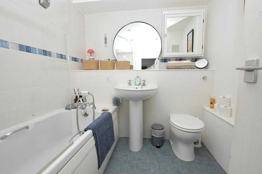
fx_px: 120
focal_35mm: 16
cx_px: 131
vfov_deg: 72.0
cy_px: 87
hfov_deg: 95.0
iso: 800
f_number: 10
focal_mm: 11
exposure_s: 1/400
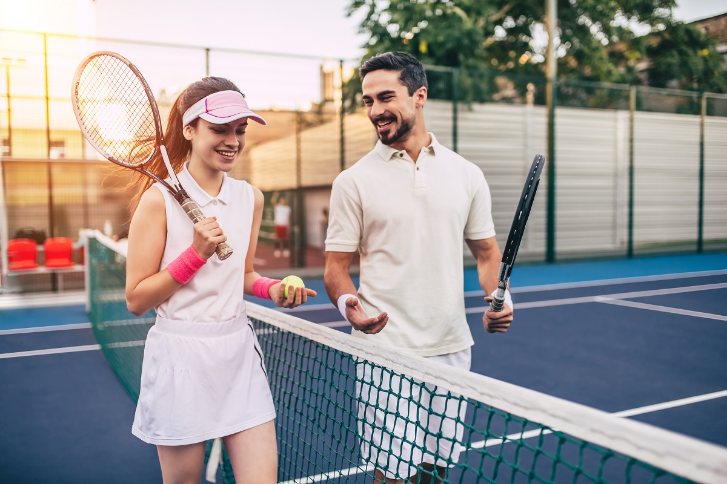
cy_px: 242
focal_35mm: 35
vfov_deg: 37.9
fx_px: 707
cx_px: 364
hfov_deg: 54.4
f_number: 2
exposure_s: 1/1000
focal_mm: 35
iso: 200
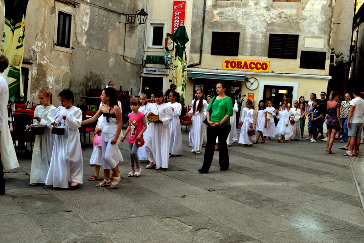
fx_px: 425
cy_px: 122
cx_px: 182
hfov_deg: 46.4
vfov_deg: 31.9
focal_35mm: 42
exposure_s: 1/60
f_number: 8
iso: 720
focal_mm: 28
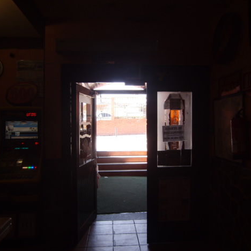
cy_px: 128
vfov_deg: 55.6
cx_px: 131
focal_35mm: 29
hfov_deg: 55.6
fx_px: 238
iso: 100
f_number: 3.2
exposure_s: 1/60
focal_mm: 4.3
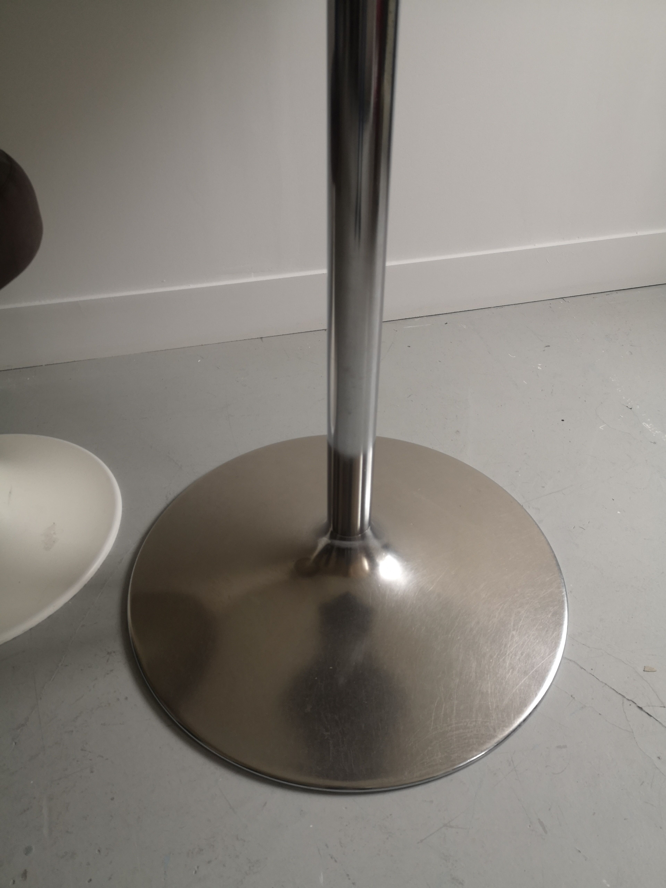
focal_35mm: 27
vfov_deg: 65.3
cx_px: 333
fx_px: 693
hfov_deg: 51.4
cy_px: 444
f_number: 1.8
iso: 50
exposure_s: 1/50
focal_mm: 3.95
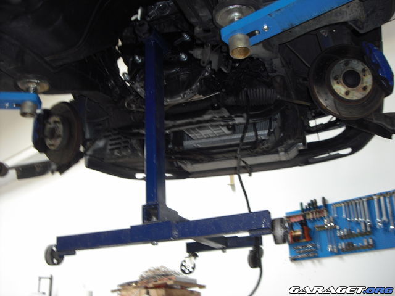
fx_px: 422
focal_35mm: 37
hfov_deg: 50.1
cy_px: 148
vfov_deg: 38.7
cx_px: 198
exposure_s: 1/13
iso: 100
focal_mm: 6.2
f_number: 2.7
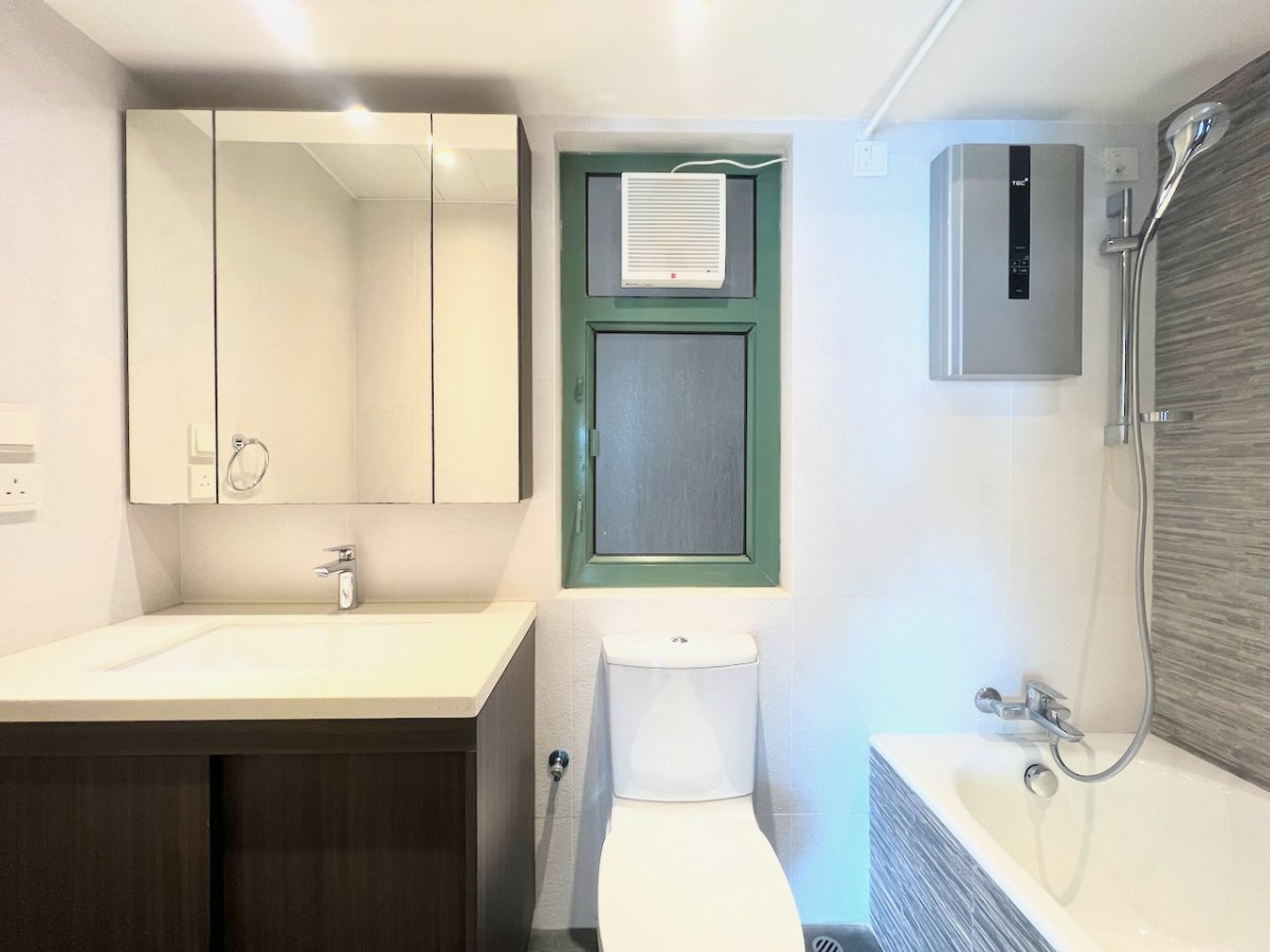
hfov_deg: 106.2
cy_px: 476
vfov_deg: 89.9
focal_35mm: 13
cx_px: 635
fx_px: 477
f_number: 1.8
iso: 200
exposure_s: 1/100
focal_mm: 1.57
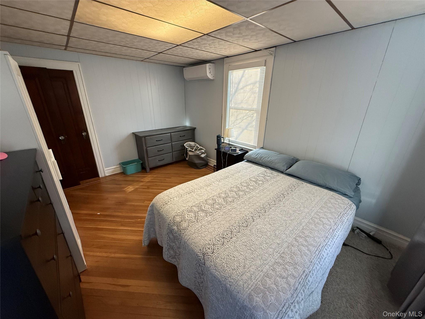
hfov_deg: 102.1
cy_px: 160
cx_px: 212
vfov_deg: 85.7
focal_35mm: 14
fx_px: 172
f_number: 2.2
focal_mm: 2.22
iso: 320
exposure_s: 1/120
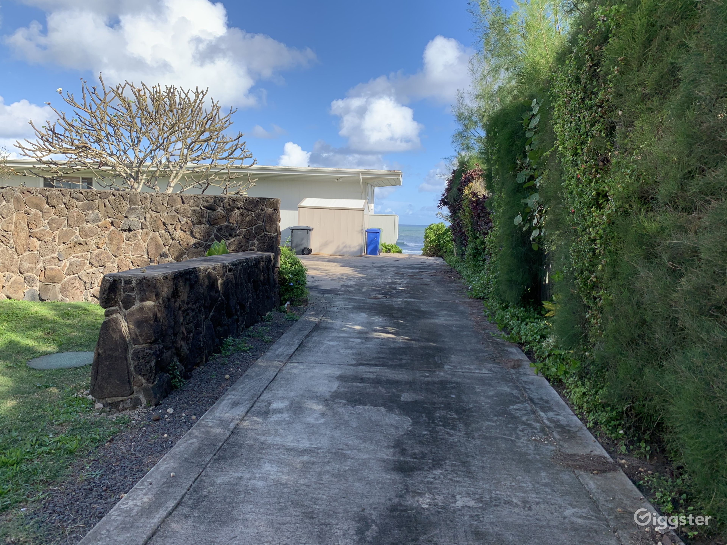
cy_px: 272
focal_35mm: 26
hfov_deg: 67.3
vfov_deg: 53.1
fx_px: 546
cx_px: 364
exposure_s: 1/936
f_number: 1.8
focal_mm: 4.25
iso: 25
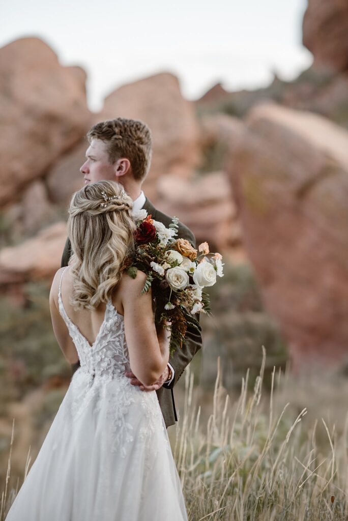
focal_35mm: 85
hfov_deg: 16.1
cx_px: 174
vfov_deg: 23.9
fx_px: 1231
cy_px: 260
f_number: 2.8
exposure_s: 1/1000
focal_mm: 85
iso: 250
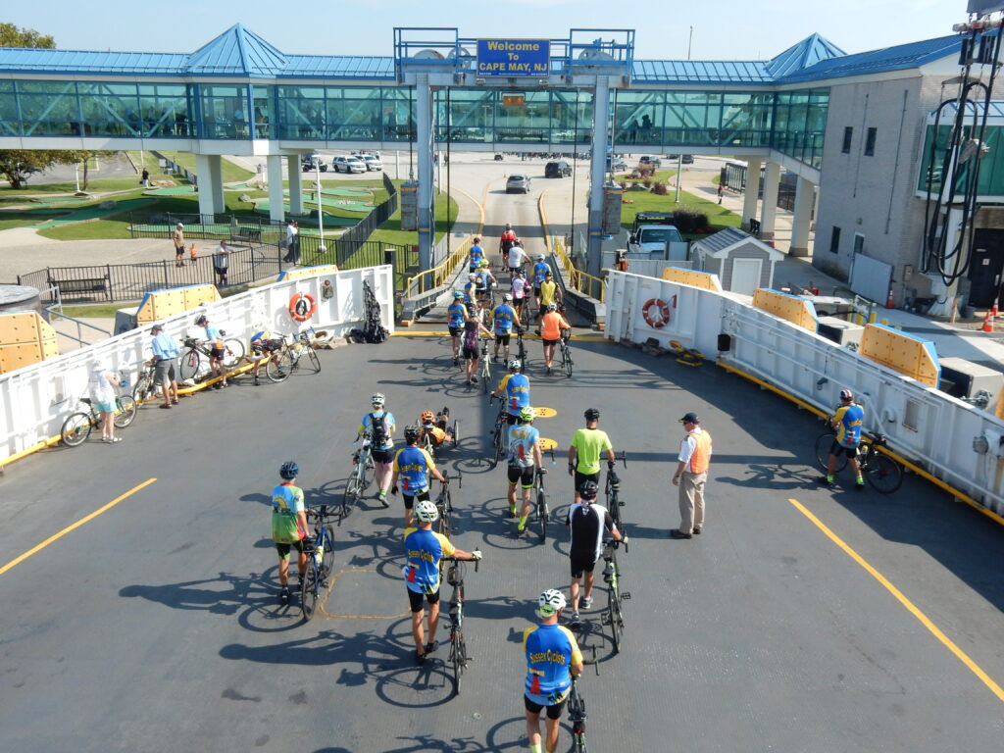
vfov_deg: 46.8
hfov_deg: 60.0
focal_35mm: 30
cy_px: 376
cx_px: 502
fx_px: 870
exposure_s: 1/800
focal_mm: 5.4
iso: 125
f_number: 4
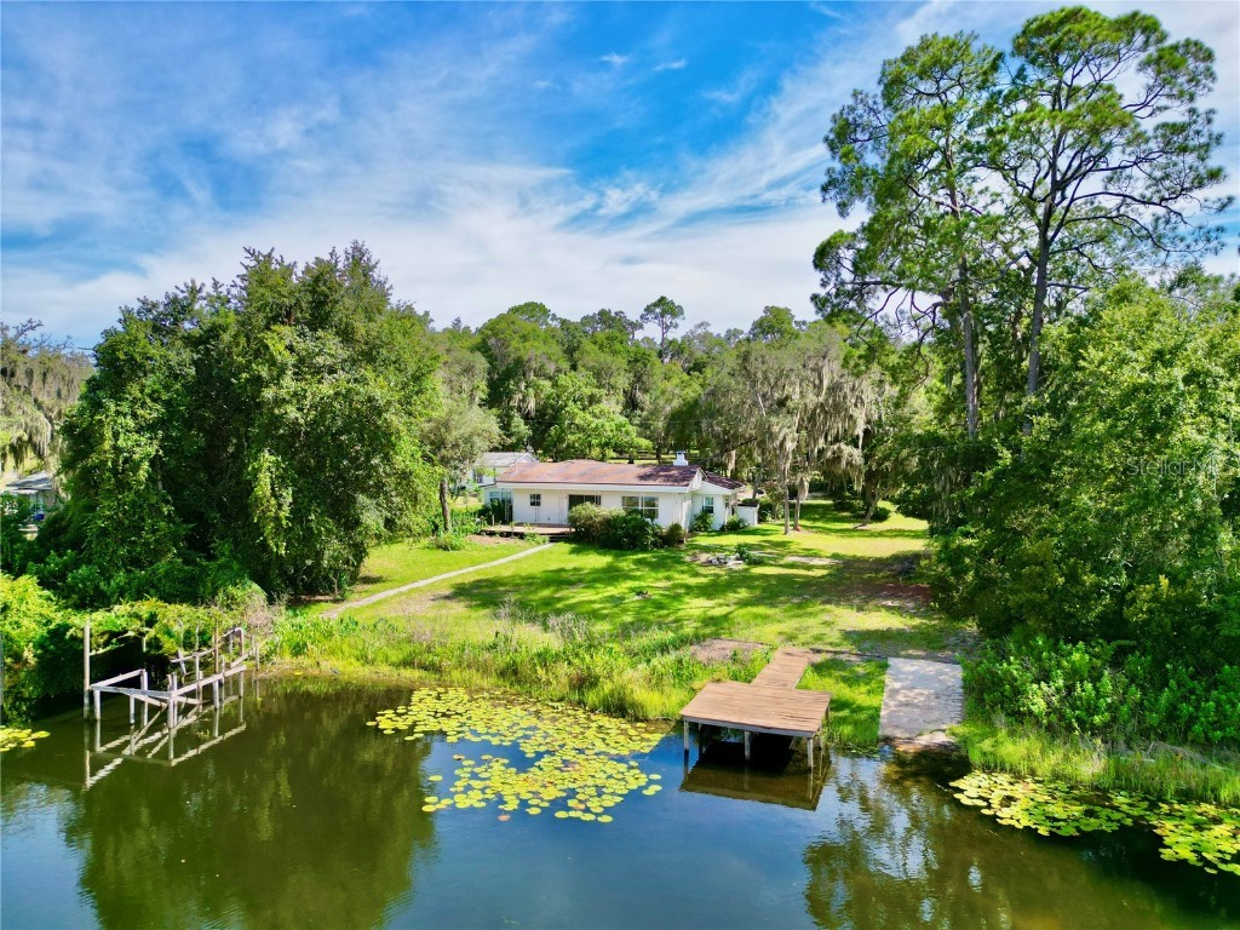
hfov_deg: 71.6
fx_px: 860
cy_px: 465
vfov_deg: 56.8
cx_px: 620
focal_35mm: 24
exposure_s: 1/2000
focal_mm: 6.72
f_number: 1.7
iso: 100
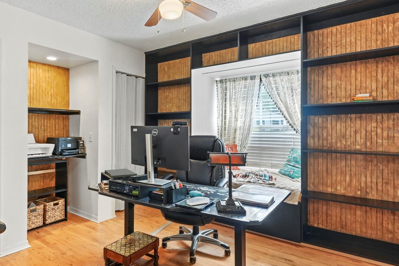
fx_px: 244
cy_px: 131
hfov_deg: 77.6
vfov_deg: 57.2
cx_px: 157
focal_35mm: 22
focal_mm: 17
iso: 400
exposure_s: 2
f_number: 10
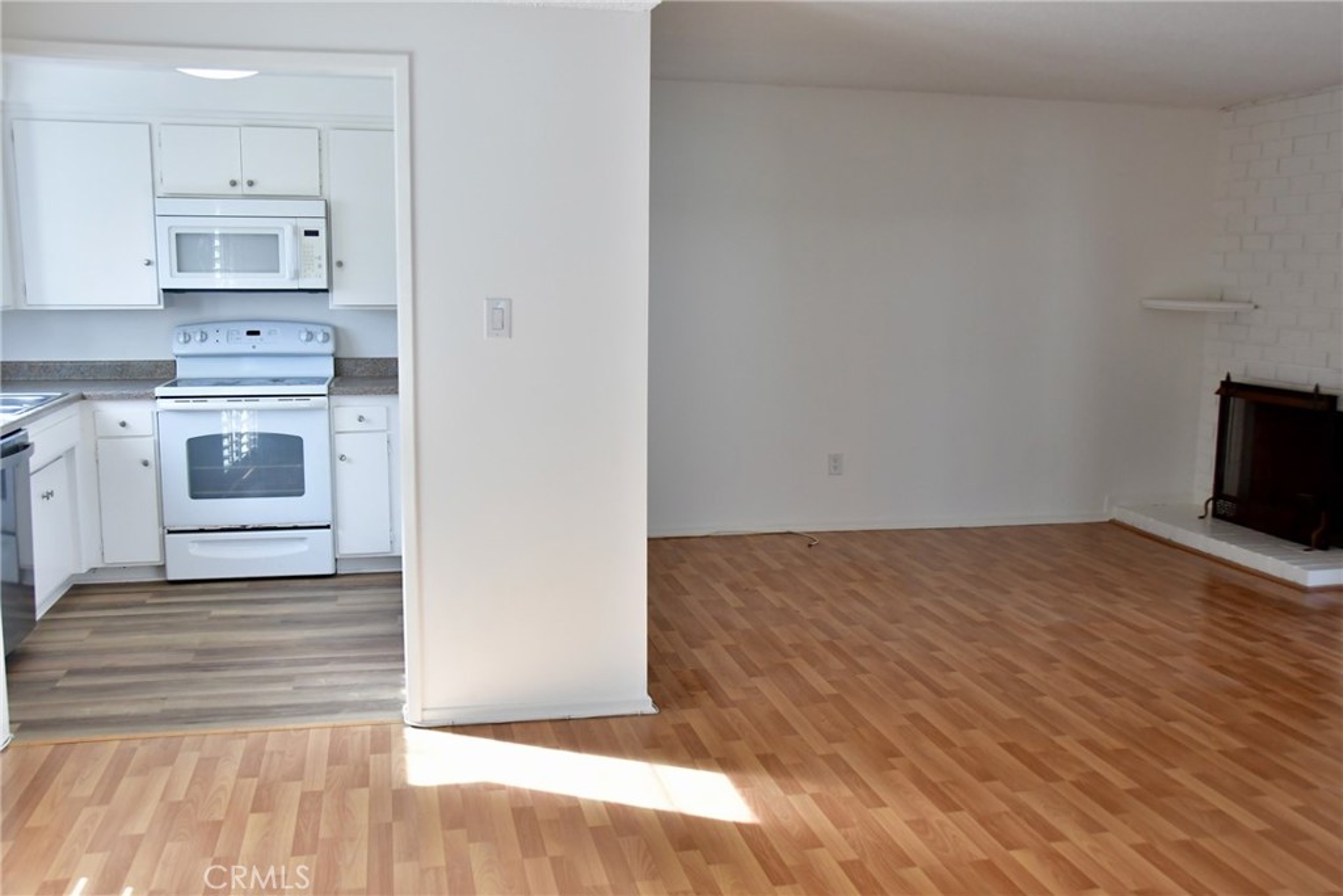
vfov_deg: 40.0
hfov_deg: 57.2
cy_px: 448
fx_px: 1231
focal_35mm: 33
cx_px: 672
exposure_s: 1/250
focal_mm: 22
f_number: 4.8
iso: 1000
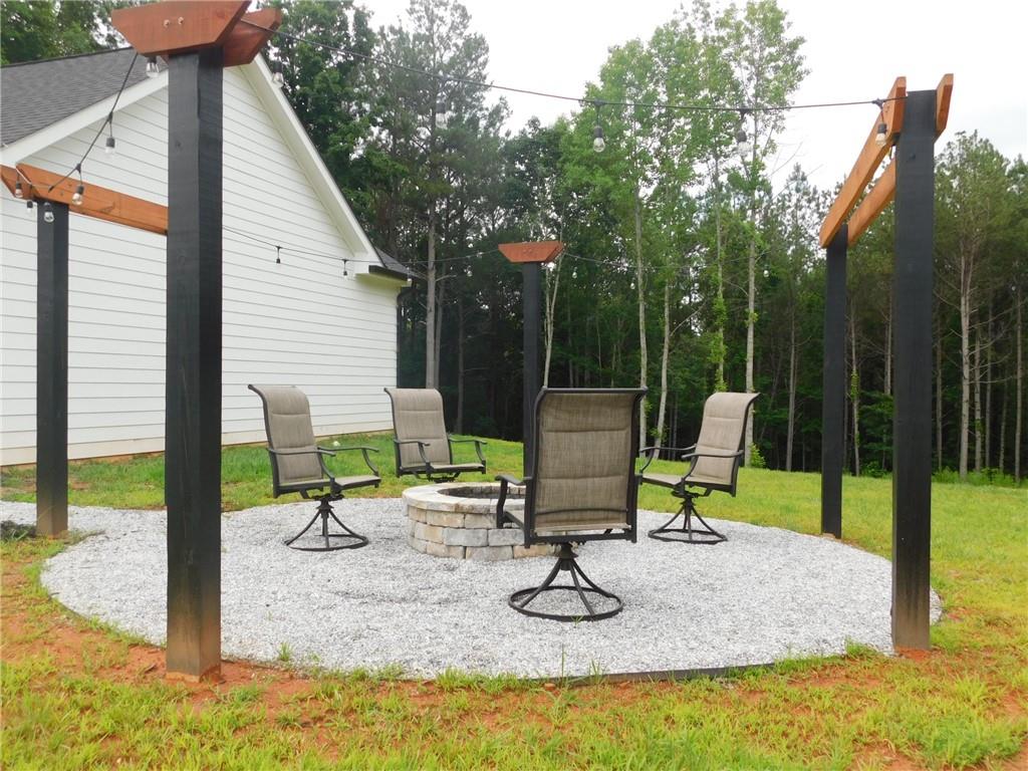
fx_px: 891
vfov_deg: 46.8
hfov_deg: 60.0
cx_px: 514
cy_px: 386
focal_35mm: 30
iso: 125
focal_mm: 5.3
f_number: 3.2
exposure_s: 1/320
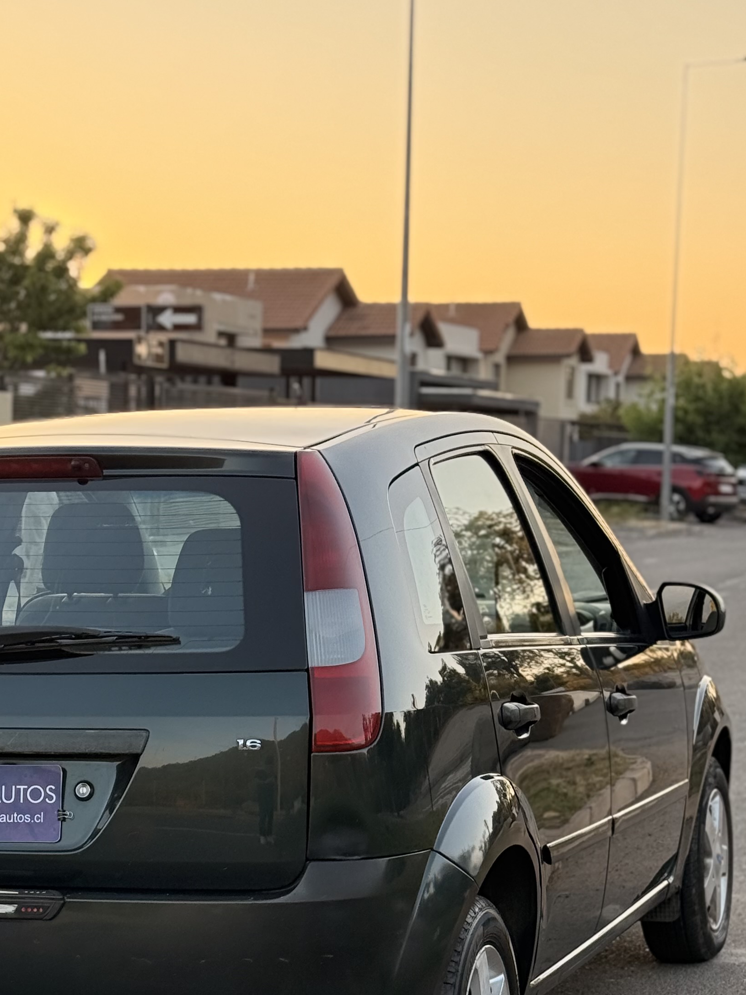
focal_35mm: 89
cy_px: 849
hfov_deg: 16.5
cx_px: 193
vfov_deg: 21.6
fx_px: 2558
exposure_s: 1/260
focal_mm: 6.76
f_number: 1.78
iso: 80
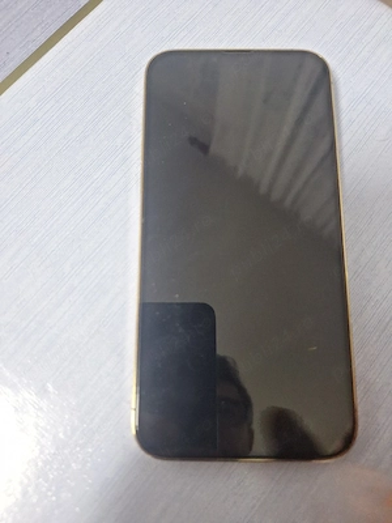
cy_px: 262
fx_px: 347
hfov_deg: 58.9
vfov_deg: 73.9
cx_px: 196
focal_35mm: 23
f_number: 1.8
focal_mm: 5.54
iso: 250
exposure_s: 1/50
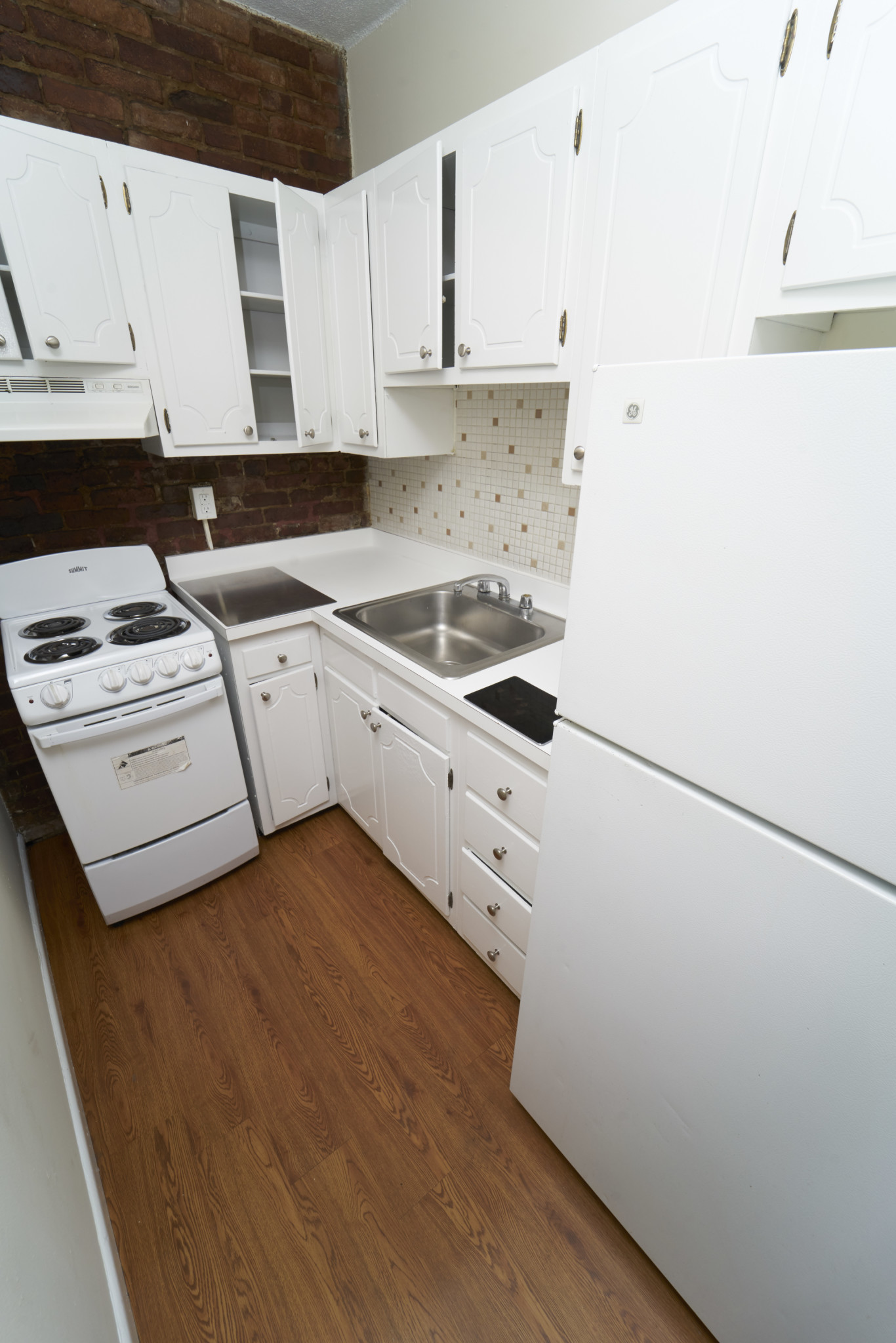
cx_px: 448
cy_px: 672
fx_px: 522
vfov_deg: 104.2
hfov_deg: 81.2
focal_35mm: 14
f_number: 11
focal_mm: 14
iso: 400
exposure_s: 1/200
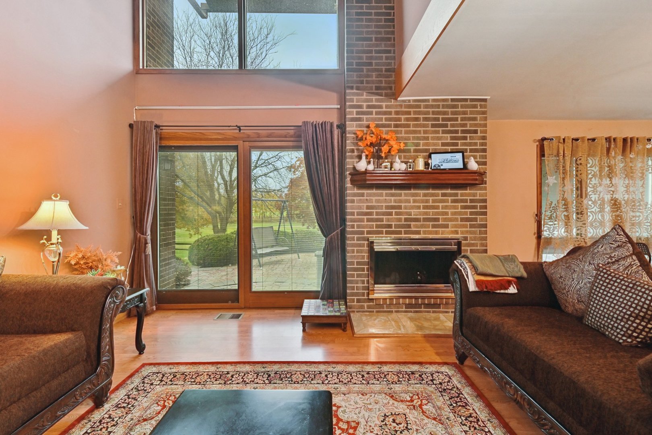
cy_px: 218
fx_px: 272
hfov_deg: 100.4
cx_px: 326
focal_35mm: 15
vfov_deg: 77.3
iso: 320
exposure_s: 1/60
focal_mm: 15
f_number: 8
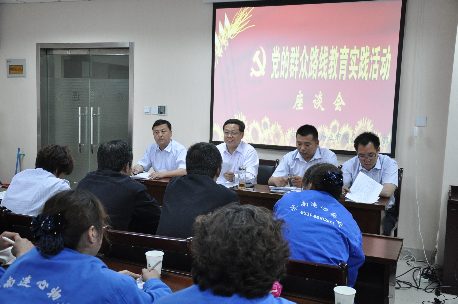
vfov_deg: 35.4
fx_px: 476
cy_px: 152
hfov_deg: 51.3
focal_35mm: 38
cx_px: 229
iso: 900
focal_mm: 25
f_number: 4
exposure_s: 1/30
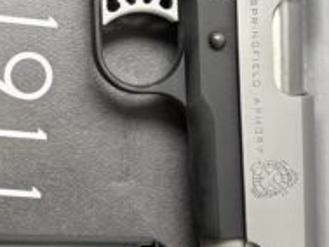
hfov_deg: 34.4
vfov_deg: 26.5
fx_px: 523
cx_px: 96
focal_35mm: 55
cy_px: 85
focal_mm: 5.96
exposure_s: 1/60
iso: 250
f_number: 1.6
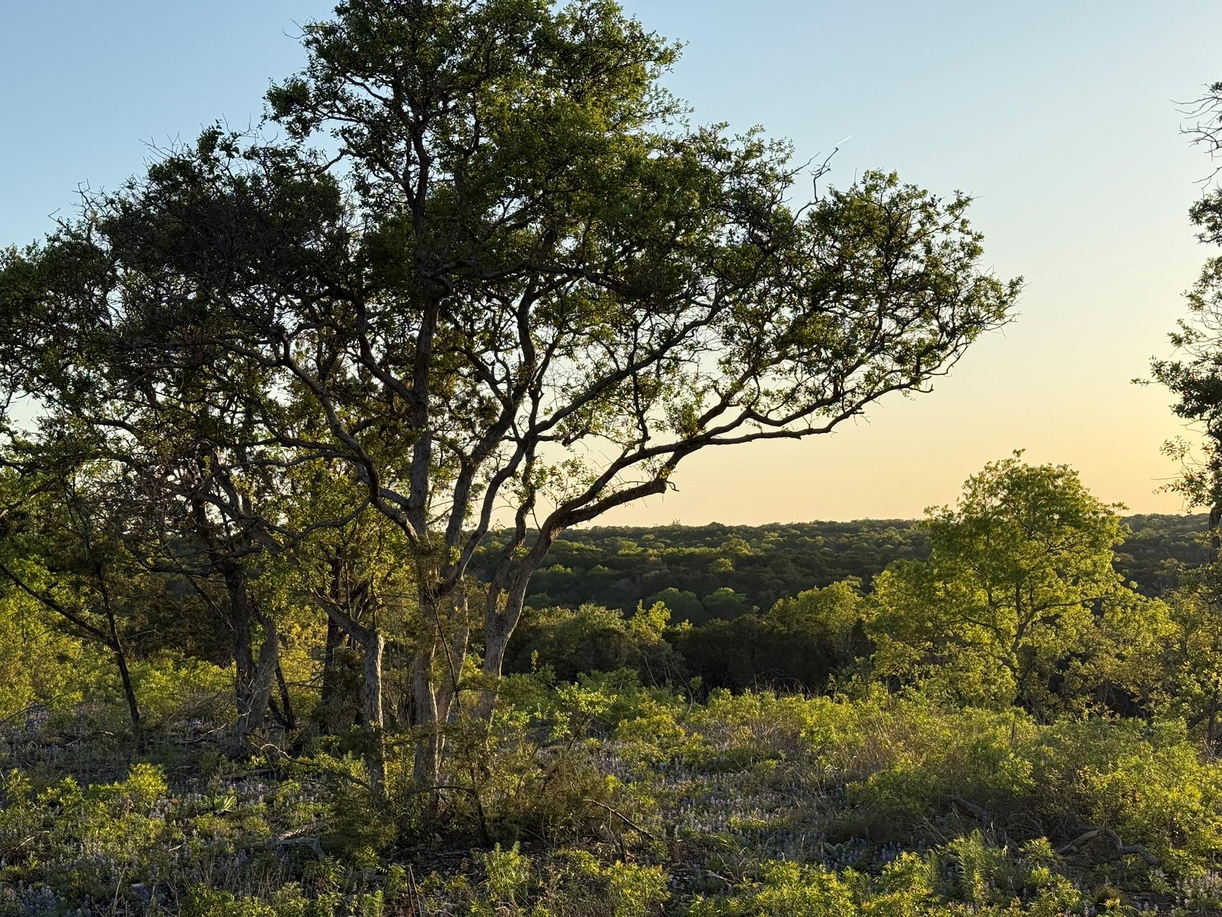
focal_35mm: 48
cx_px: 611
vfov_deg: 30.3
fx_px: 1694
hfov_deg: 39.7
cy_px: 458
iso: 64
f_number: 1.78
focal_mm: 6.76
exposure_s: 1/2494
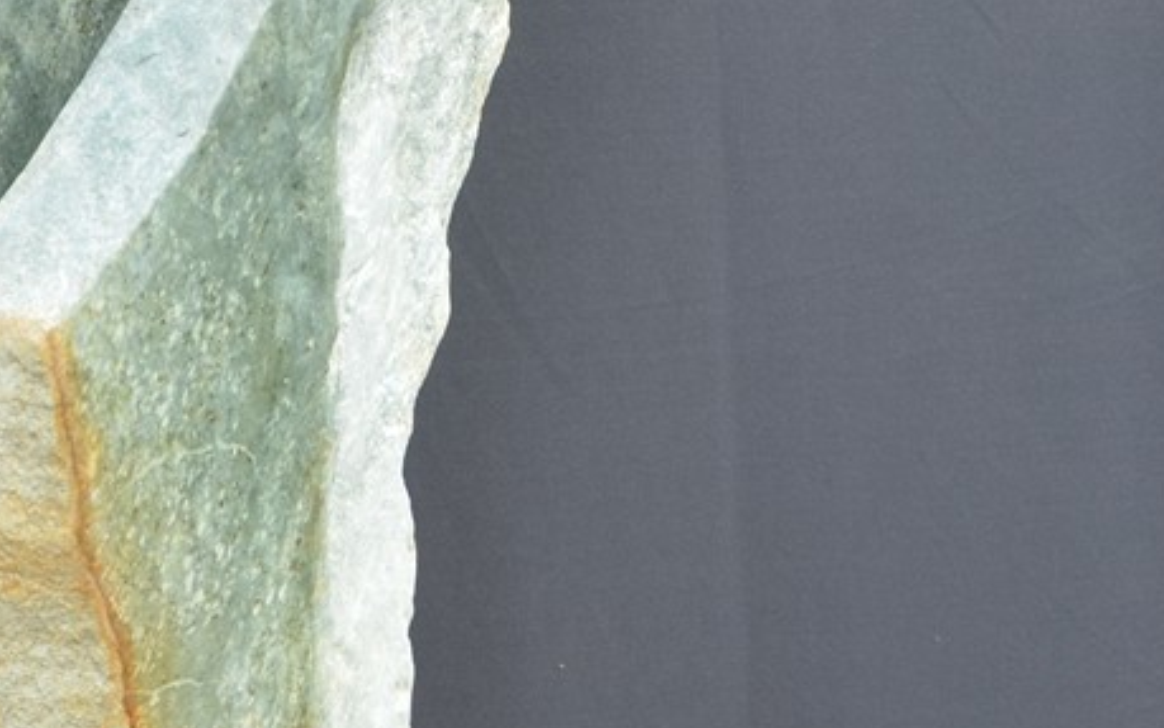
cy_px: 178
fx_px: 8059
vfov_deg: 5.2
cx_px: 243
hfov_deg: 8.2
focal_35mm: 254
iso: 200
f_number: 7.1
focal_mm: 62
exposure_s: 1/200
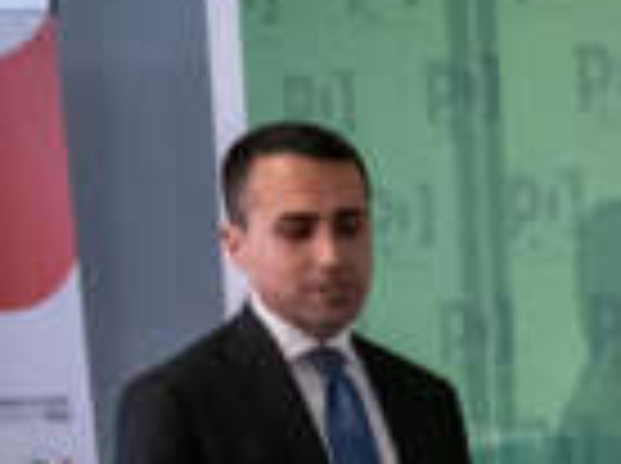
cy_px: 761
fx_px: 2471
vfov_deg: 10.3
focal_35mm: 138
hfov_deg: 12.2
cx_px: 1346
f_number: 3.2
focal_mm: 22
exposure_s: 1/640
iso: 6400
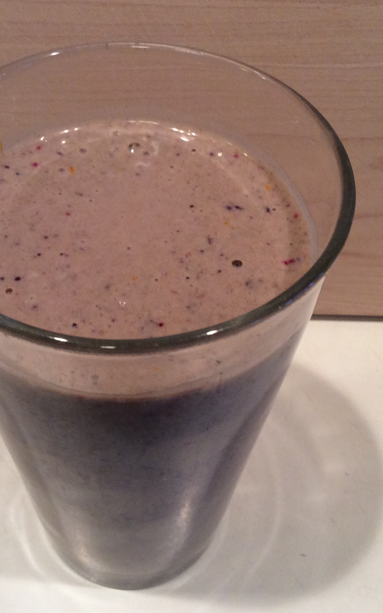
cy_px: 306
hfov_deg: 27.9
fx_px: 768
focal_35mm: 46
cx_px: 148
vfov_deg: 43.5
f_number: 2.4
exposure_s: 1/24
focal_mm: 3.3
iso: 80
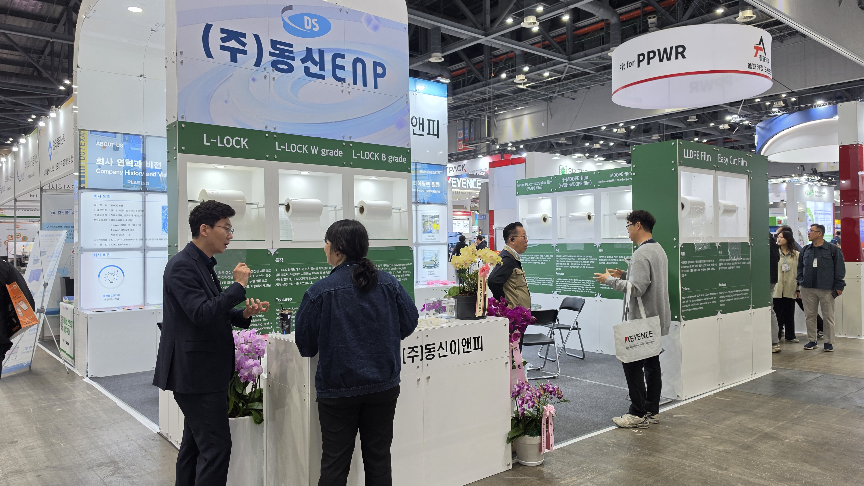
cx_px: 444
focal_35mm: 26
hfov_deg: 71.9
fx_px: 596
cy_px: 236
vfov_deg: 44.4
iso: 50
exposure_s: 1/120
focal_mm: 6.5
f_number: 1.4
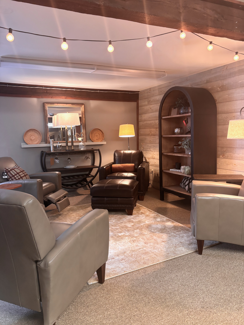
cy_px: 162
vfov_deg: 67.3
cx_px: 122
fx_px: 244
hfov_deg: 53.1
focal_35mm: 26
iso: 320
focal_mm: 5.96
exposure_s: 1/60
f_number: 1.6
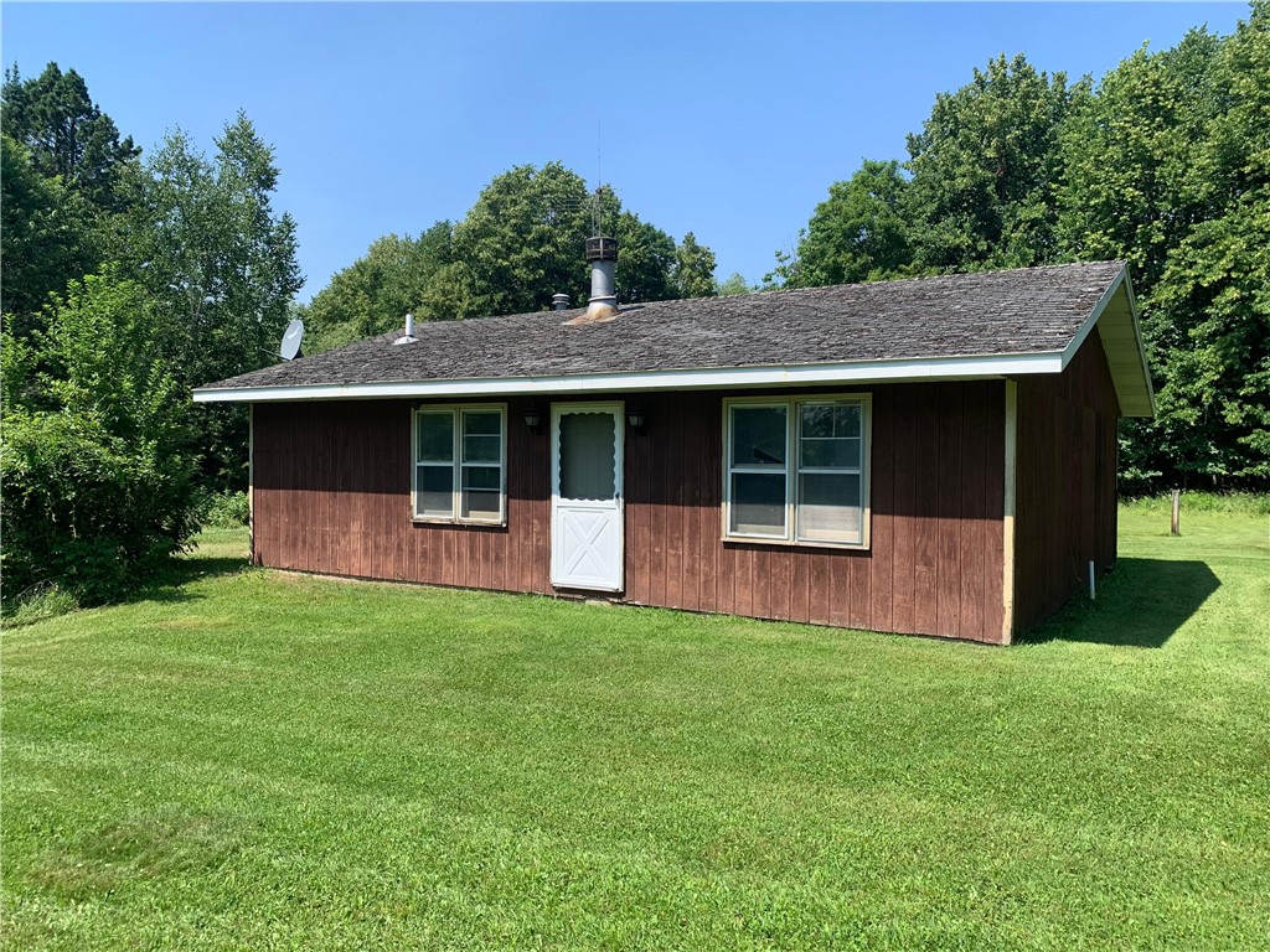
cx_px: 635
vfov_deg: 53.1
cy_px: 476
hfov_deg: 67.3
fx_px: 954
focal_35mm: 26
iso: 25
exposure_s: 1/1282
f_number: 1.8
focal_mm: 4.25
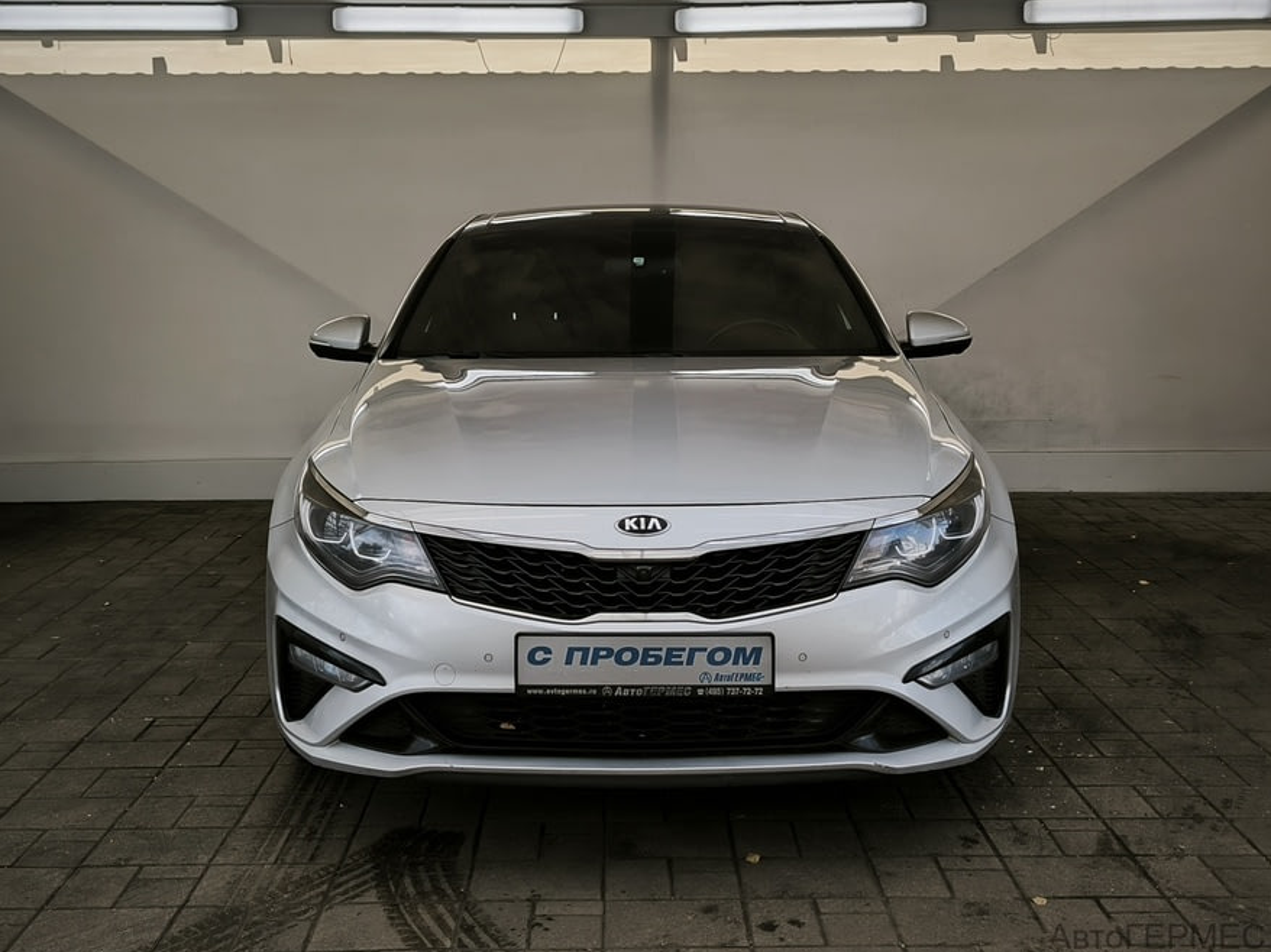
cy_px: 477
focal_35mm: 40
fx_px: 1468
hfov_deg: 46.8
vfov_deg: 35.9
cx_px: 628
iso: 50
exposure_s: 1/212
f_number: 1.9
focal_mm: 6.92
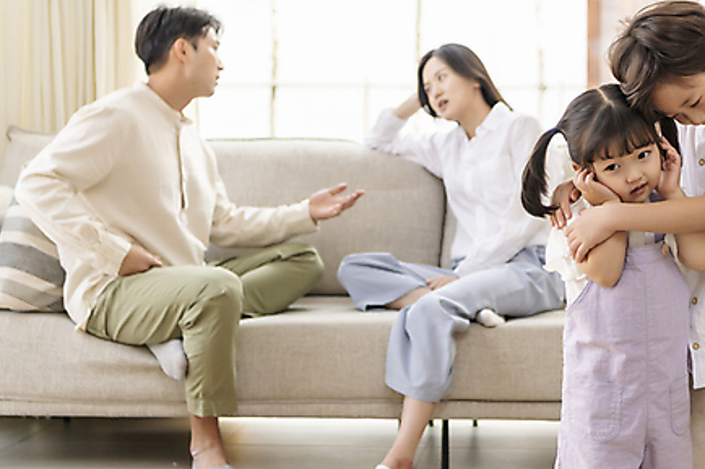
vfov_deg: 17.9
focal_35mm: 76
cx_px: 458
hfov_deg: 26.5
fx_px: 1488
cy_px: 237
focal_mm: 55
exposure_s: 1/200
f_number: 2.8
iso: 250
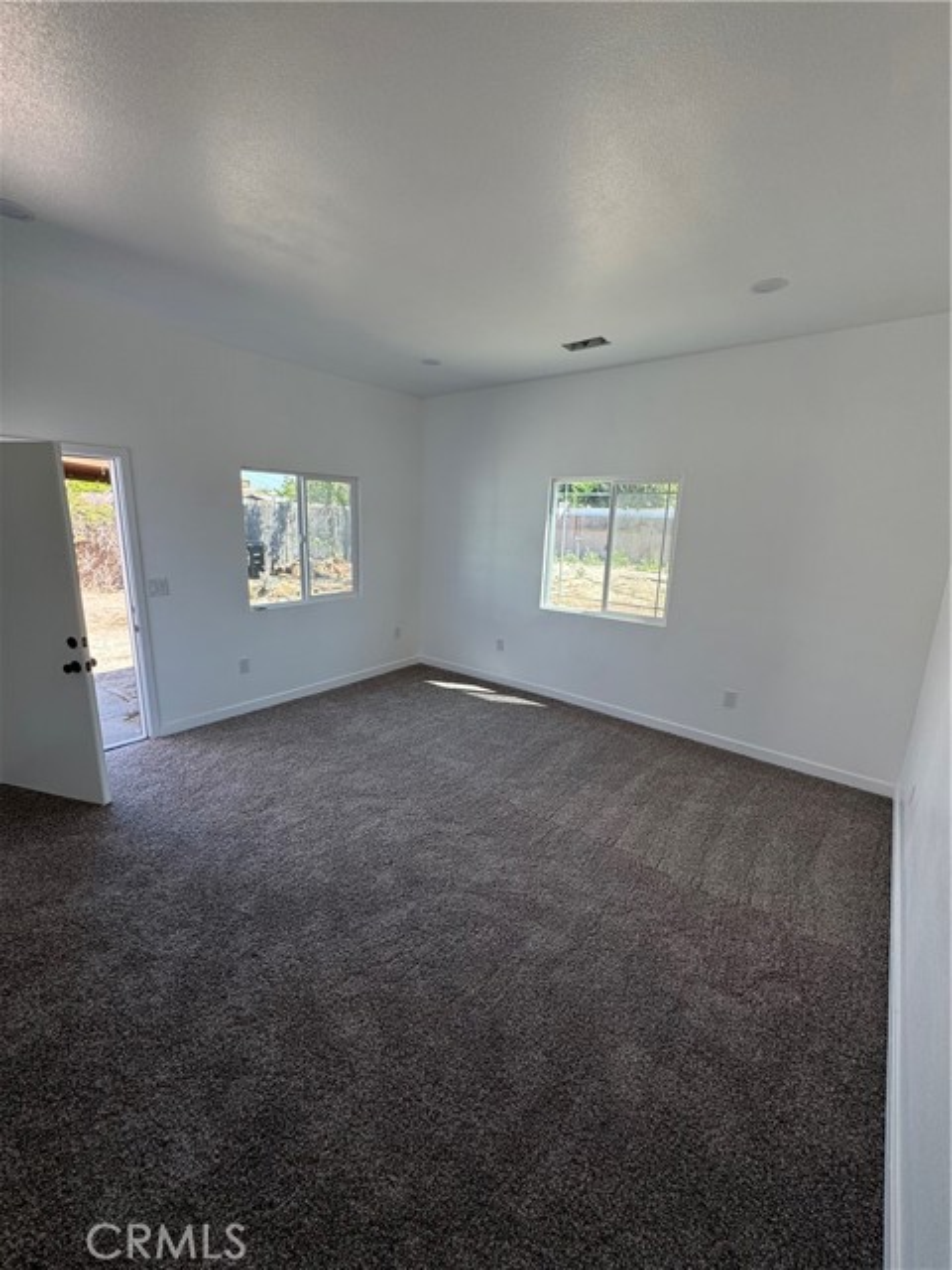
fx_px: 513
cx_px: 476
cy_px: 635
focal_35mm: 14
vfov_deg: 102.1
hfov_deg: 85.7
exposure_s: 1/113
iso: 40
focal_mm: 2.22
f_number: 2.2
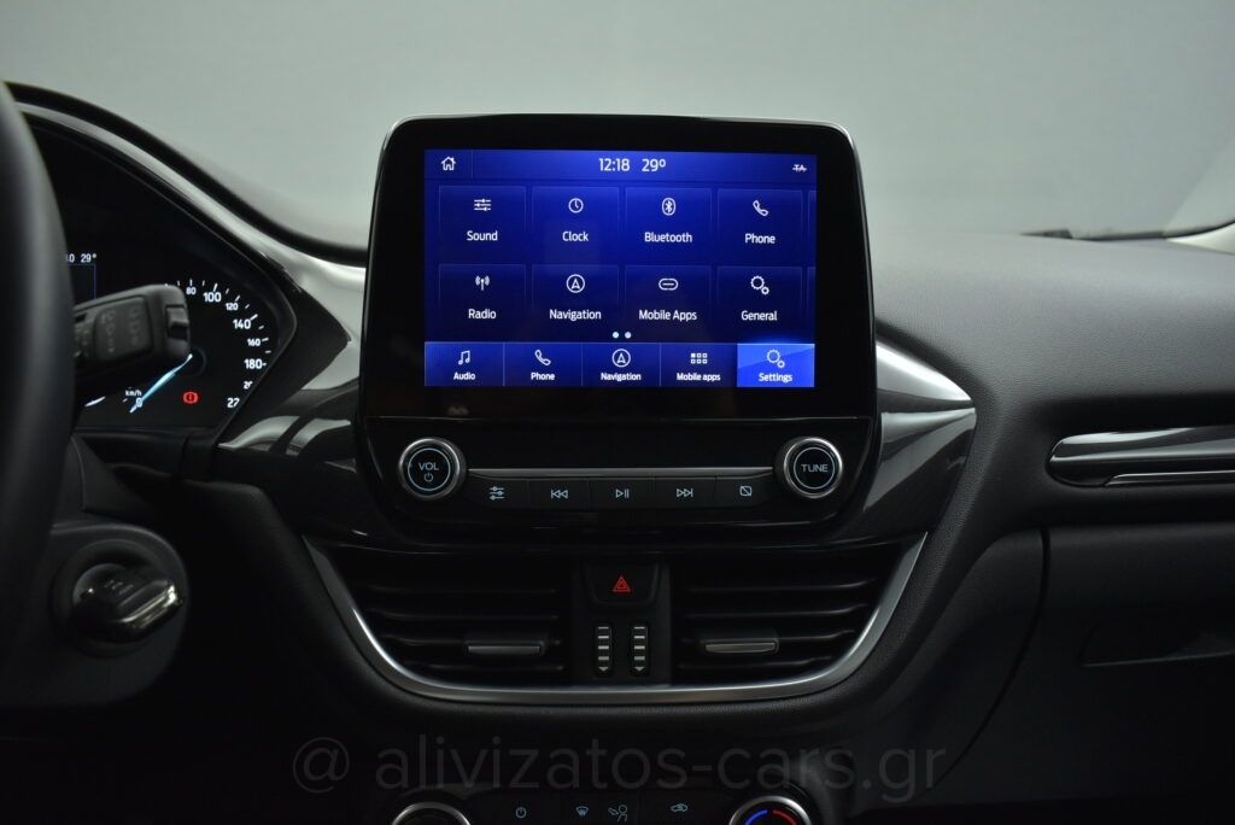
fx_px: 927
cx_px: 618
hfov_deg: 67.4
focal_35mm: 27
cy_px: 412
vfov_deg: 48.0
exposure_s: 1/100
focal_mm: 18
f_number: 3.5
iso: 1600
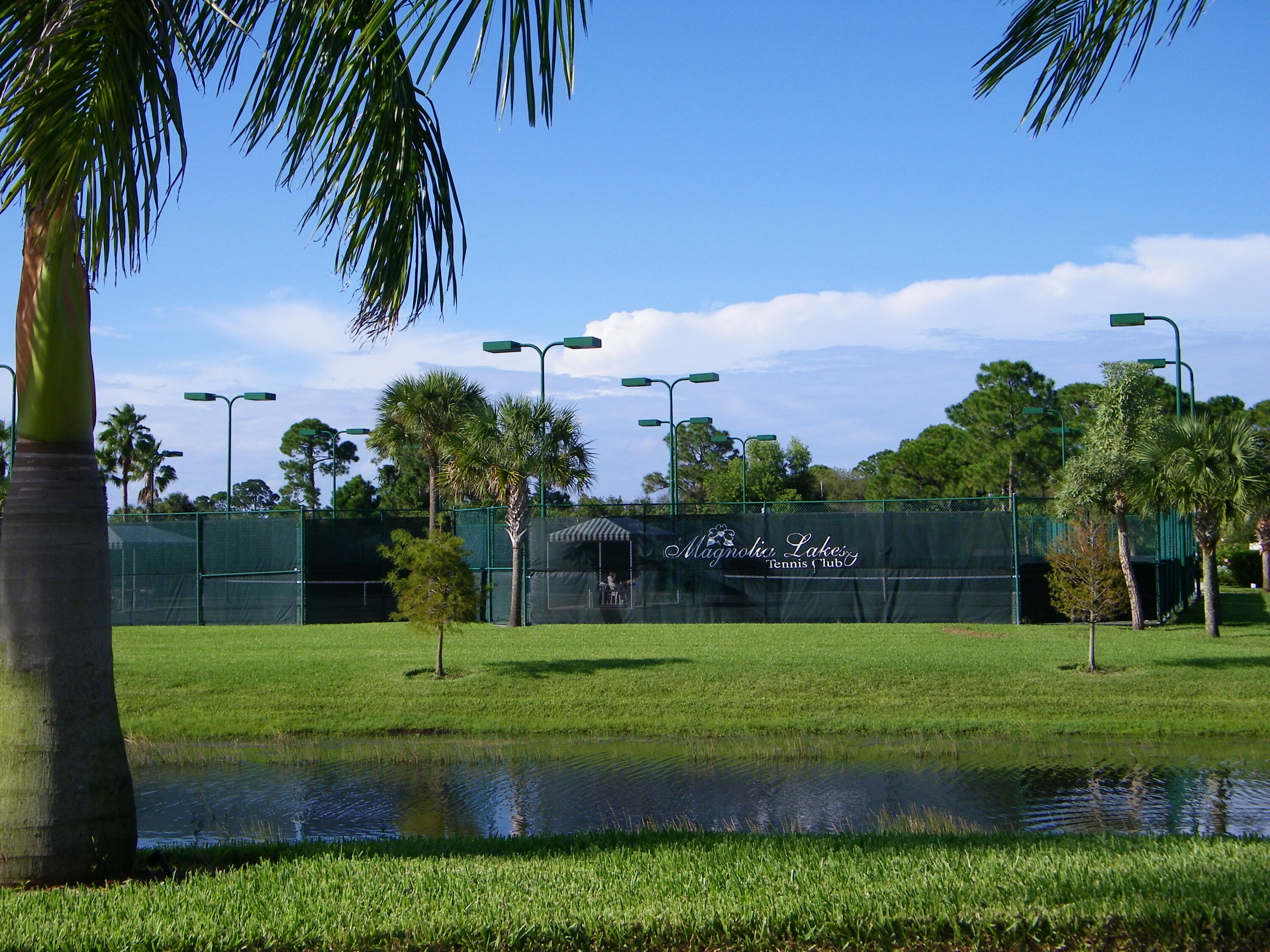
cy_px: 476
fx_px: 2018
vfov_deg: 26.6
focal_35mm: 55
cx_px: 635
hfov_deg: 34.9
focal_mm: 9.7
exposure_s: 1/200
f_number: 8.2
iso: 80
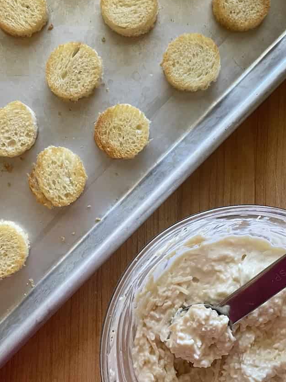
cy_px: 199
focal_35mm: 50
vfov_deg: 38.2
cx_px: 143
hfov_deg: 29.1
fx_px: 551
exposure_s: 1/60
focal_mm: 4.2
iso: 200
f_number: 1.6
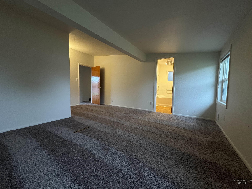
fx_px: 102
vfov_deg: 85.7
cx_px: 126
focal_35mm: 14
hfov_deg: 102.1
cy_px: 94
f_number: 2.2
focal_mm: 2.22
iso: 250
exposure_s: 1/60
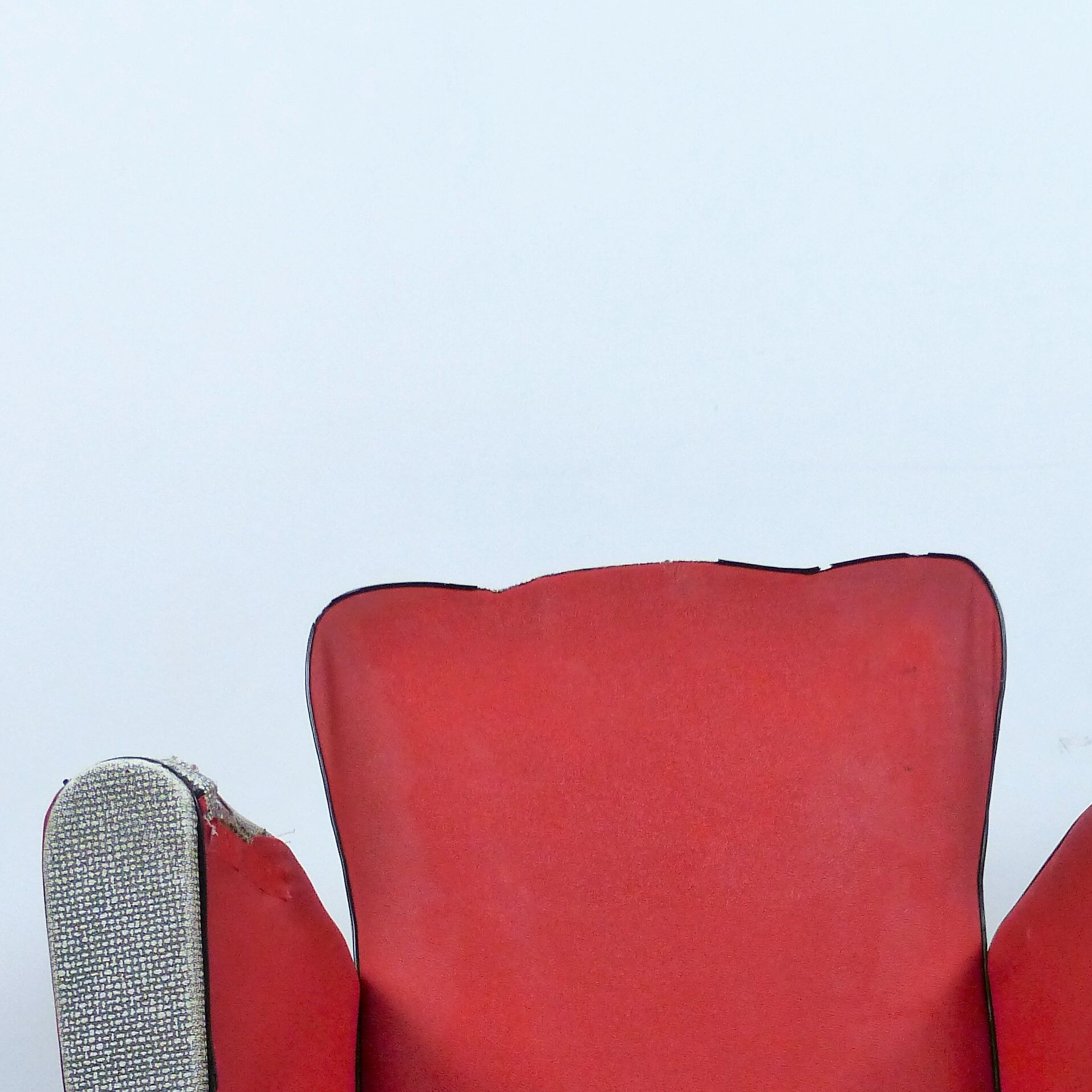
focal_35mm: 72
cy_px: 1075
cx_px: 655
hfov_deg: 24.0
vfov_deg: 23.1
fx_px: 2570
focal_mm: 6.8
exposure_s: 1/60
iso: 400
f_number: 2.8
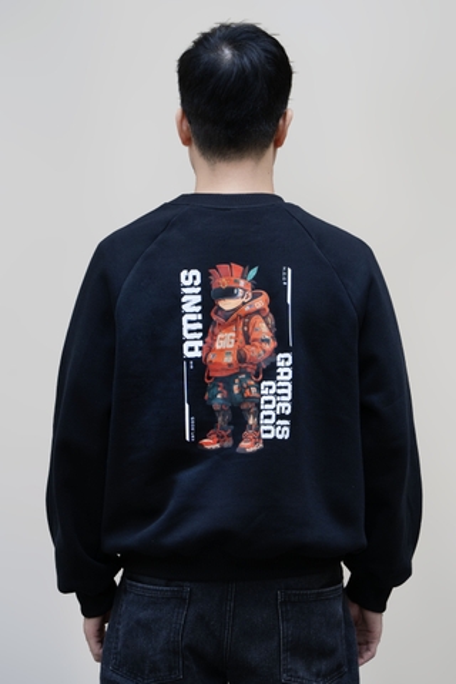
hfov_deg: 16.1
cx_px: 228
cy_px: 342
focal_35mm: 85
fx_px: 1615
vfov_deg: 23.9
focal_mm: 85
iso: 400
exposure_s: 1/200
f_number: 5
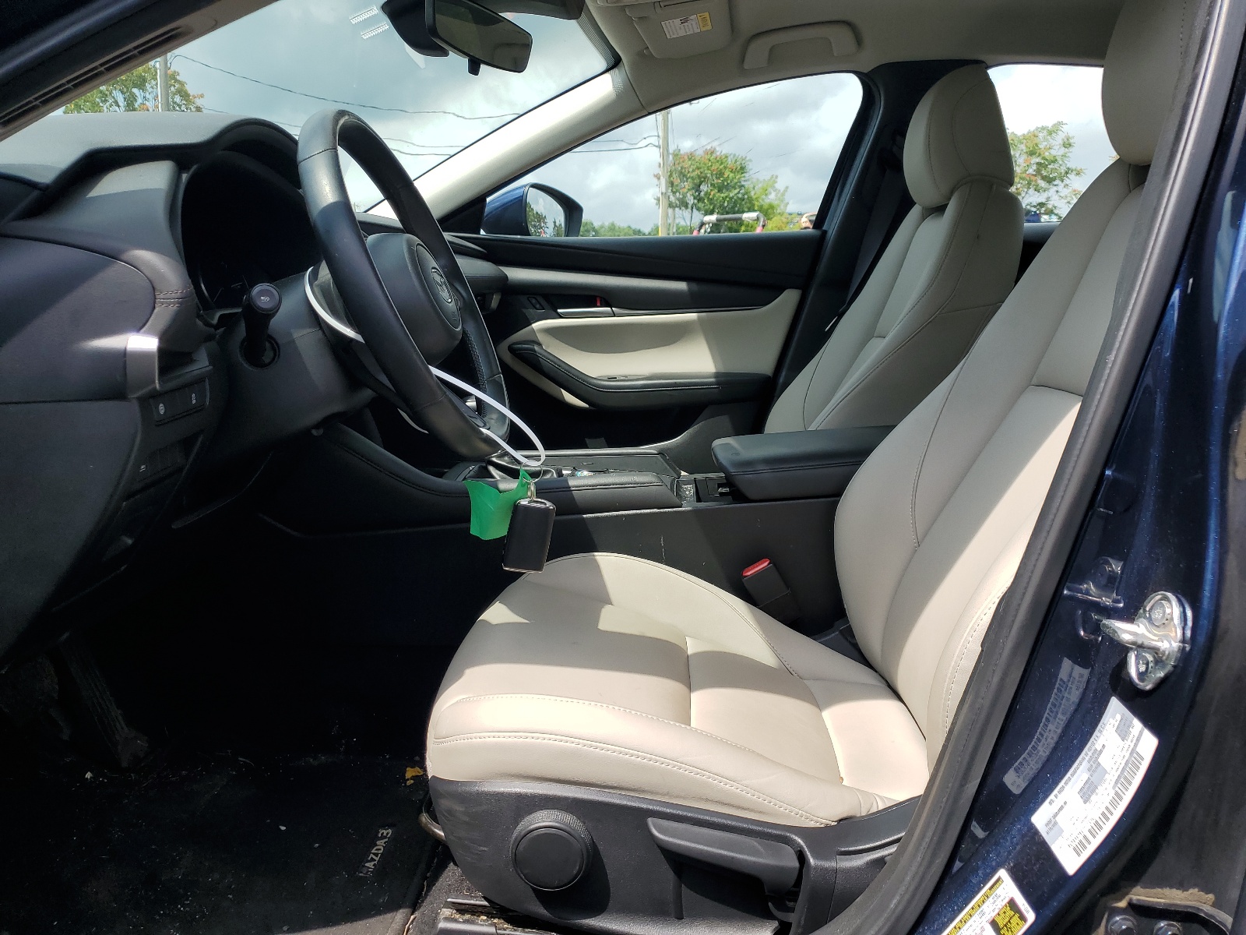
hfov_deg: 67.3
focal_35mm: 26
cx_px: 623
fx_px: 936
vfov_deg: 53.1
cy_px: 468
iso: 50
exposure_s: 1/1667
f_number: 1.5
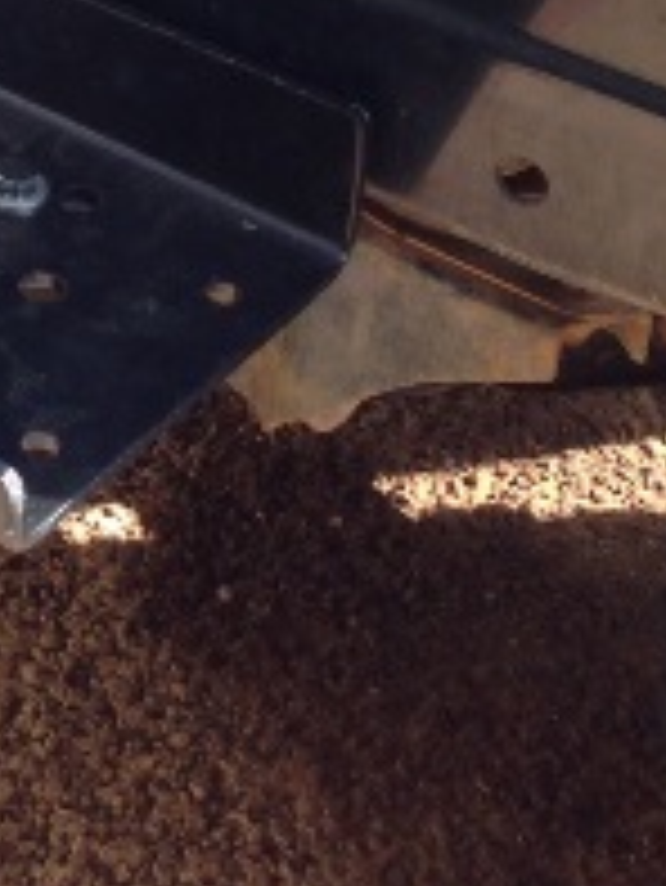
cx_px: -392
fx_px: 3434
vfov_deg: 14.1
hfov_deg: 10.6
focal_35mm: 134
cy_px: -292
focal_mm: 4.12
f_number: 2.4
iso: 50
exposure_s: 1/160
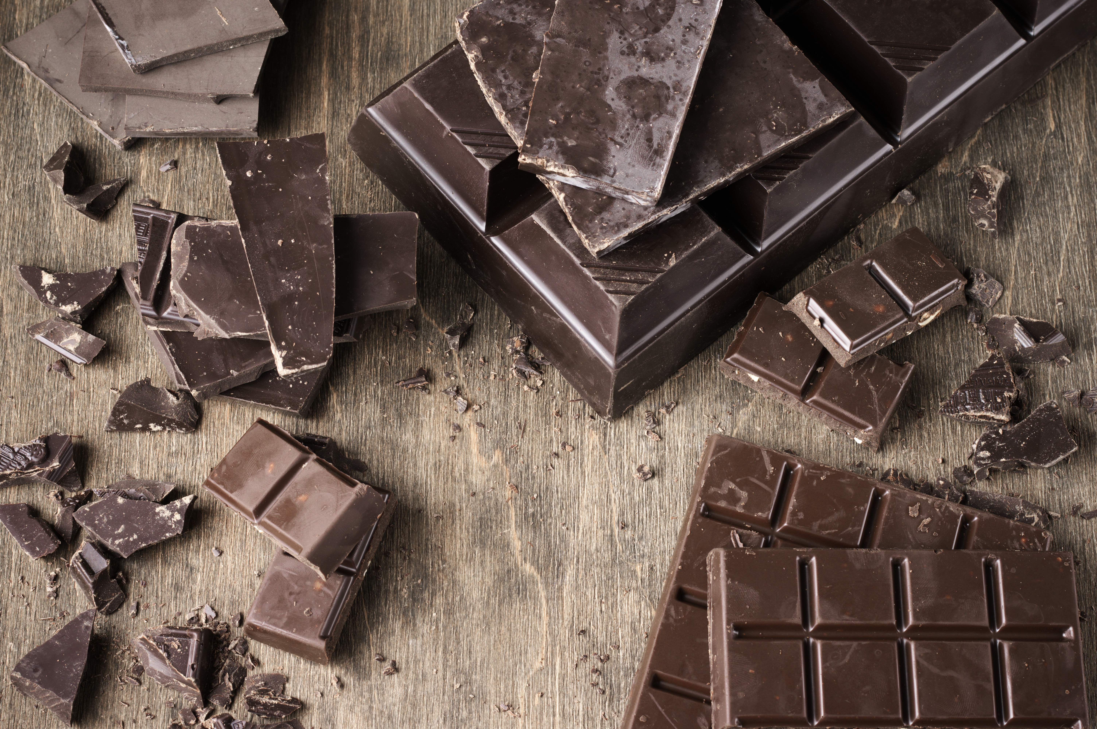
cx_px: 548
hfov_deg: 27.0
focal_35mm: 75
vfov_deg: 18.1
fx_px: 2283
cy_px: 364
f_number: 11
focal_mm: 50
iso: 100
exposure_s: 1/2
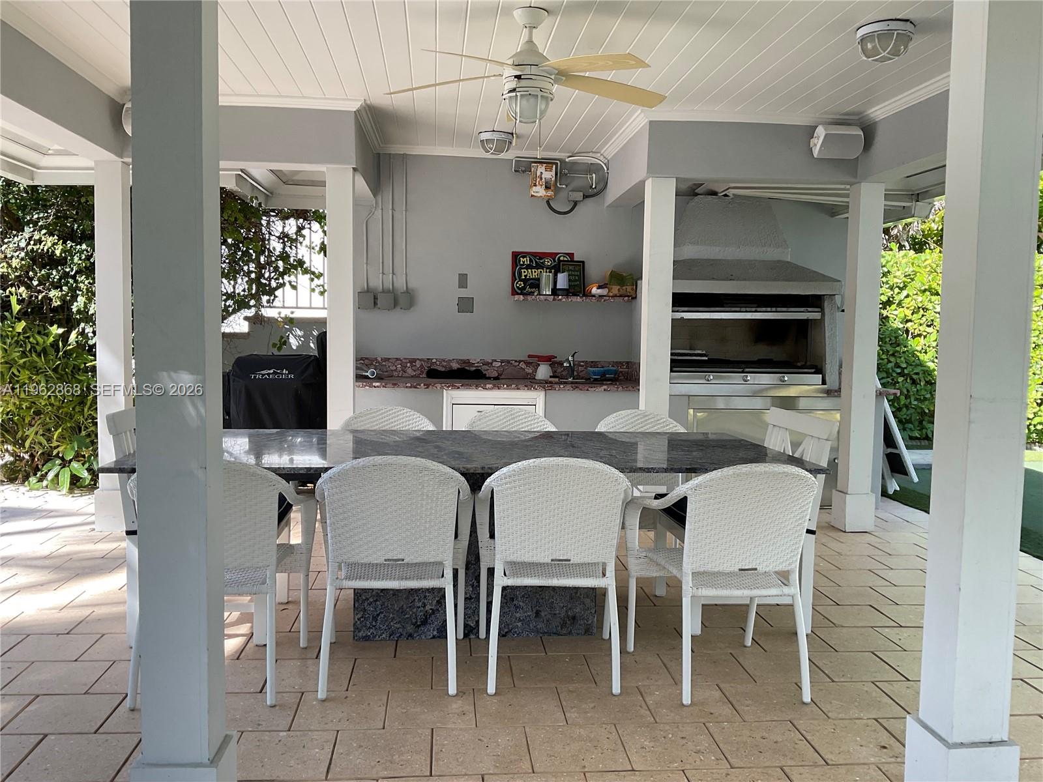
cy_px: 391
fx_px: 874
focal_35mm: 29
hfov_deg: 61.7
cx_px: 522
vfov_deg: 48.2
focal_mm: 3
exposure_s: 1/188
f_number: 1.8
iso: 16
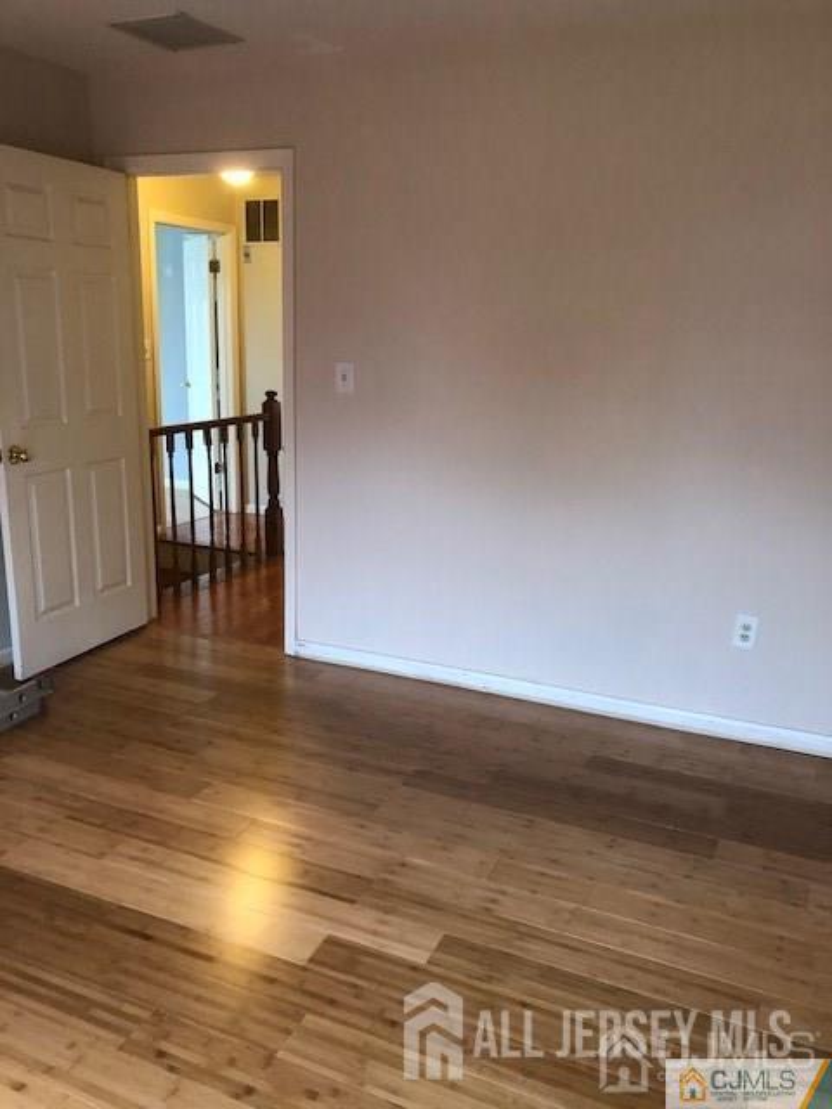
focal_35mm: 28
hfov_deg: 49.7
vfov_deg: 63.4
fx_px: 897
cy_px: 554
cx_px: 416
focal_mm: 4
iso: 64
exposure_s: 1/15
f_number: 1.8
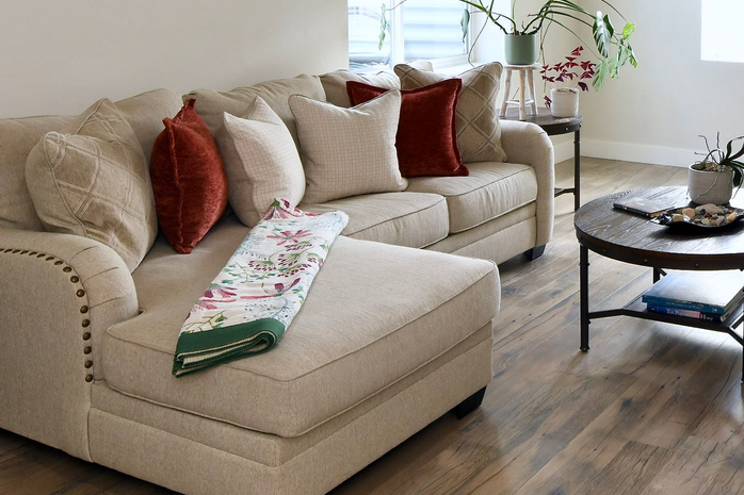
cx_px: 686
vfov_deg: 29.2
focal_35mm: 44
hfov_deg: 40.7
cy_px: 47
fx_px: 909
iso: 200
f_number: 9
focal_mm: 15
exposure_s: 1/3
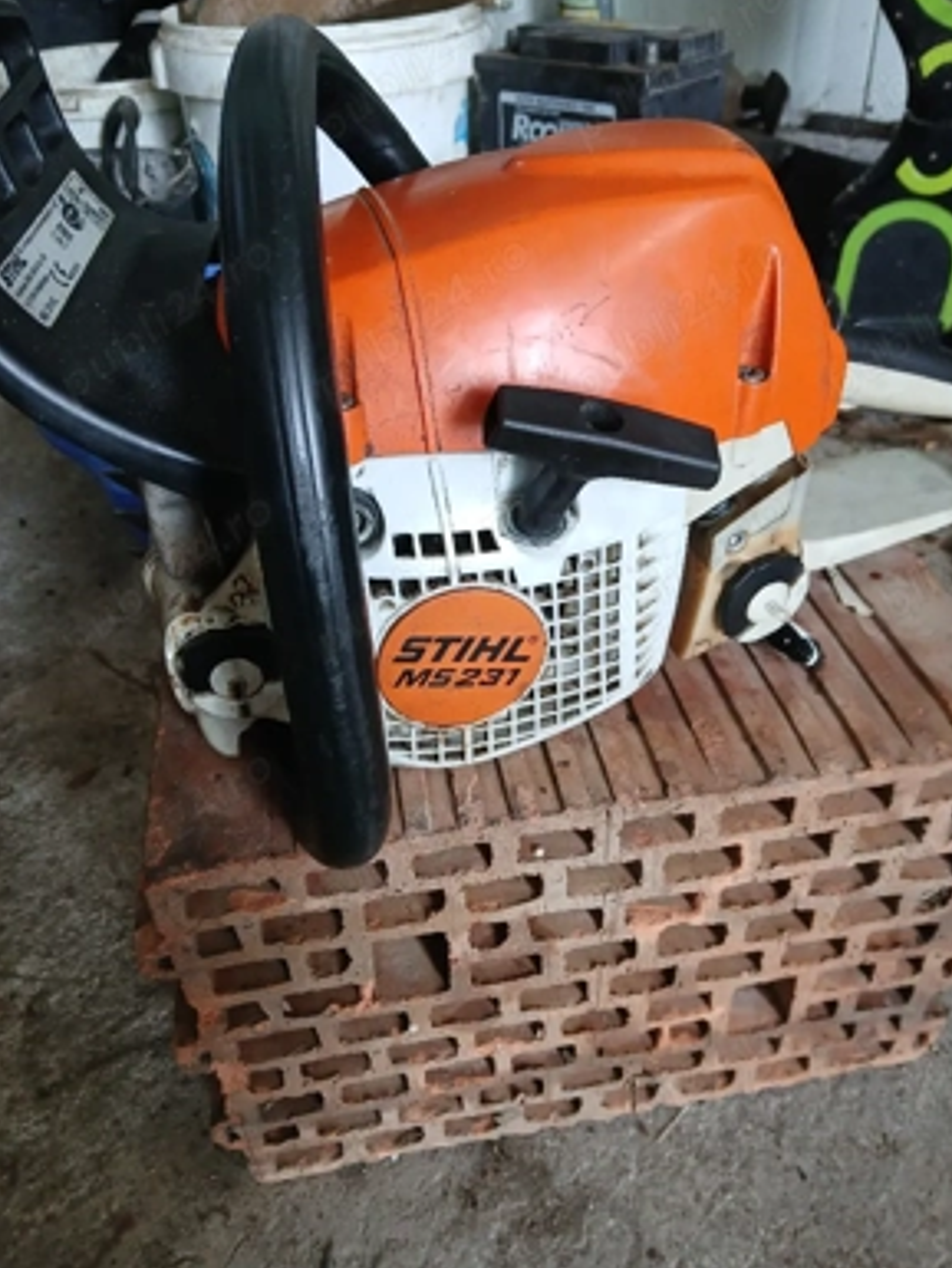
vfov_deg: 65.3
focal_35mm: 27
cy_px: 616
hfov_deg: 51.4
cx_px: 488
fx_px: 990
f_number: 1.8
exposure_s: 1/50.3
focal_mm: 3.98
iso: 160
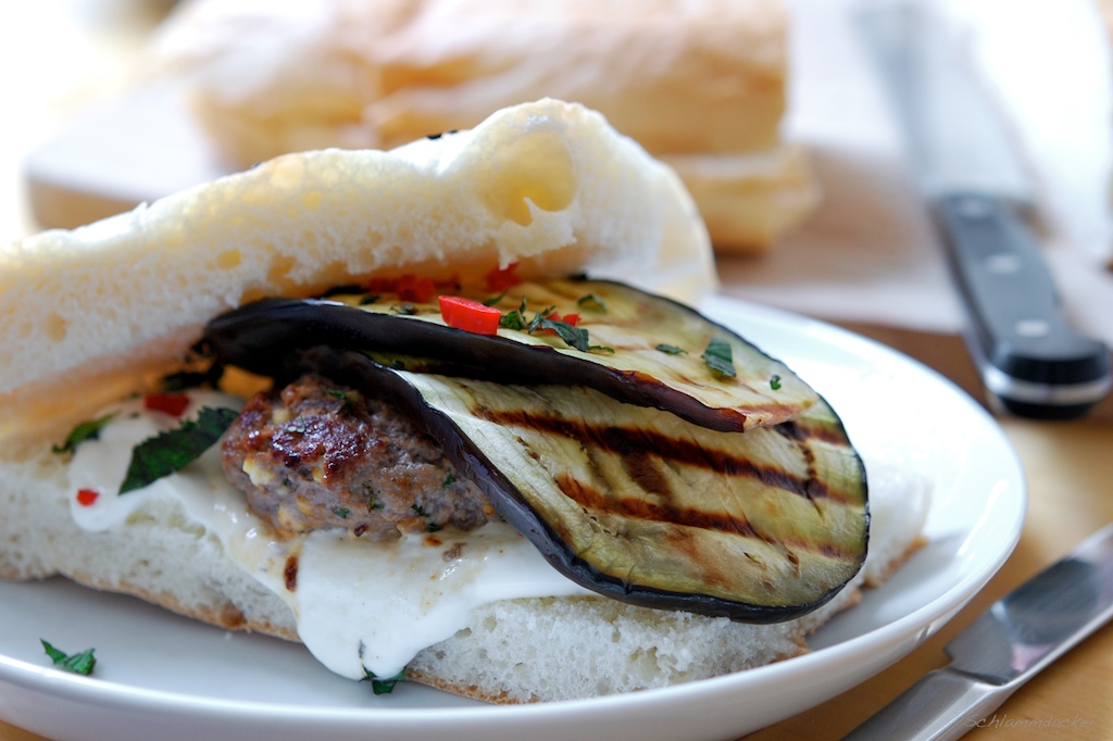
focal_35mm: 90
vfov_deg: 15.2
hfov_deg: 22.6
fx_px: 2781
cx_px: 556
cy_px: 370
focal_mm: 60
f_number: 5
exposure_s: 1/4
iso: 400
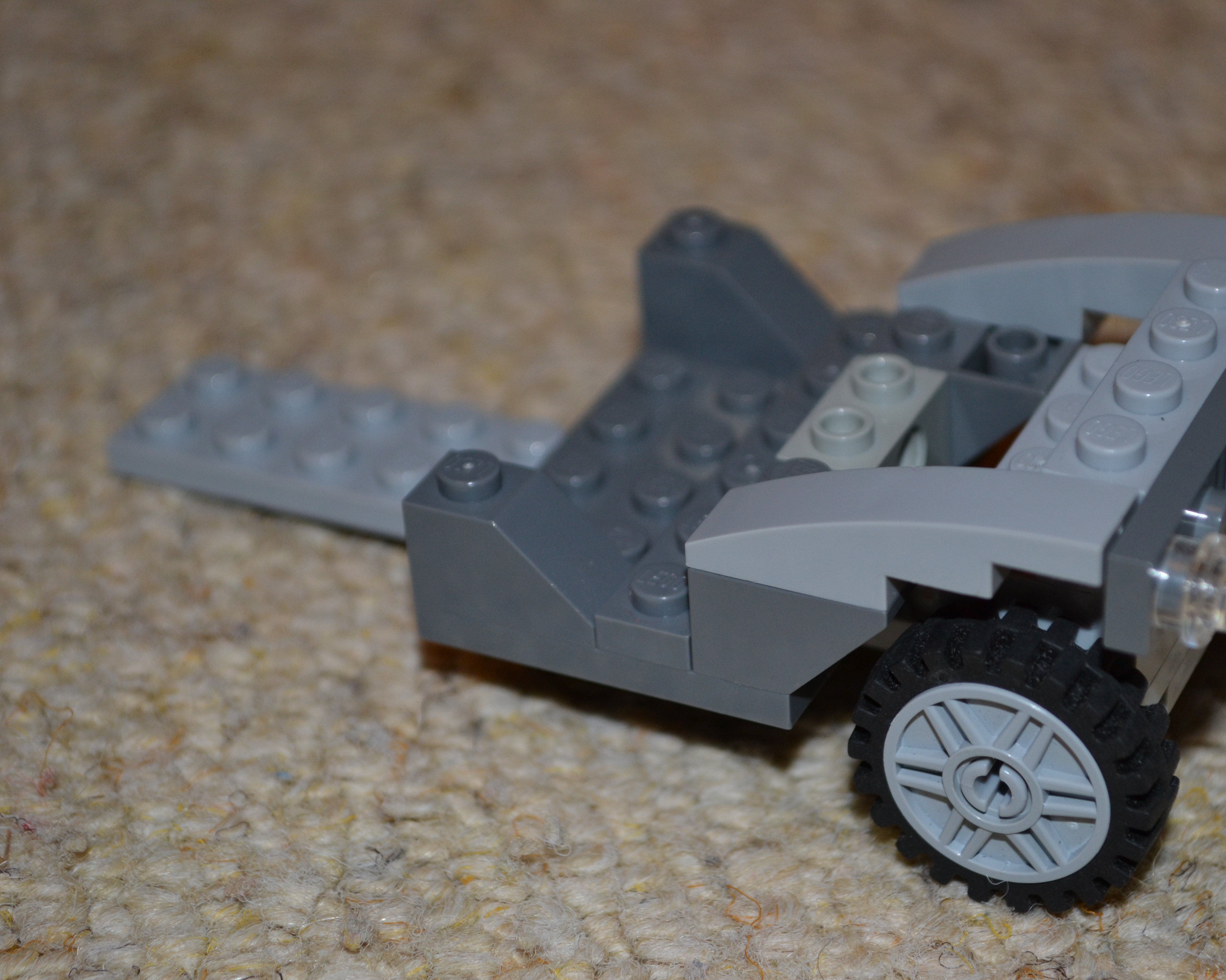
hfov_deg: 20.5
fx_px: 3395
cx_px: 710
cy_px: 493
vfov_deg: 16.4
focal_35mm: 94
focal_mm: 55
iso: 500
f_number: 5.6
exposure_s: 1/60
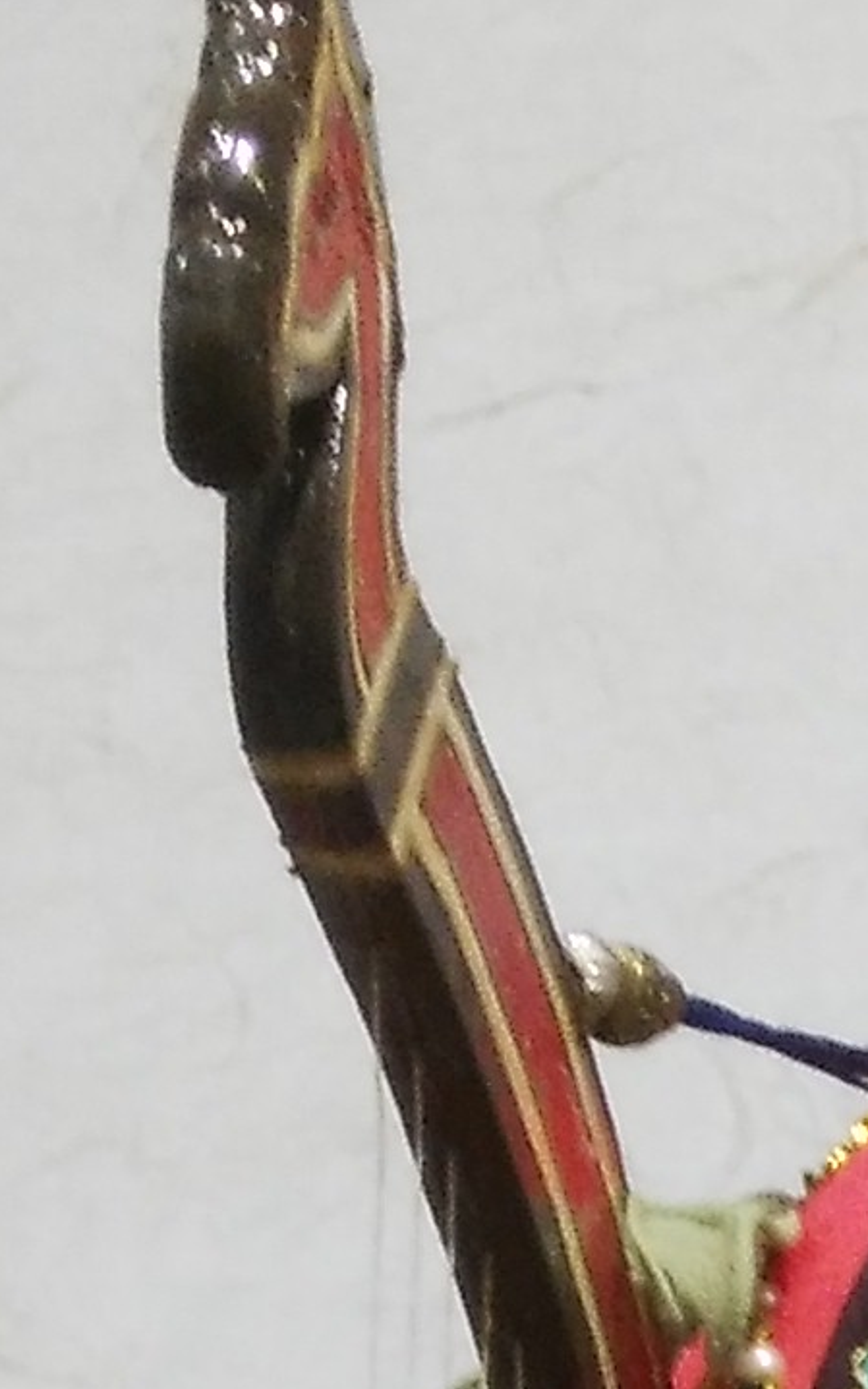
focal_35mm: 172
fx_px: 6507
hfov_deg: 7.5
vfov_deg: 10.6
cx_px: 1336
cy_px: 3207
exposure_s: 1/30
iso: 146
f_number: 2
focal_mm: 2.96
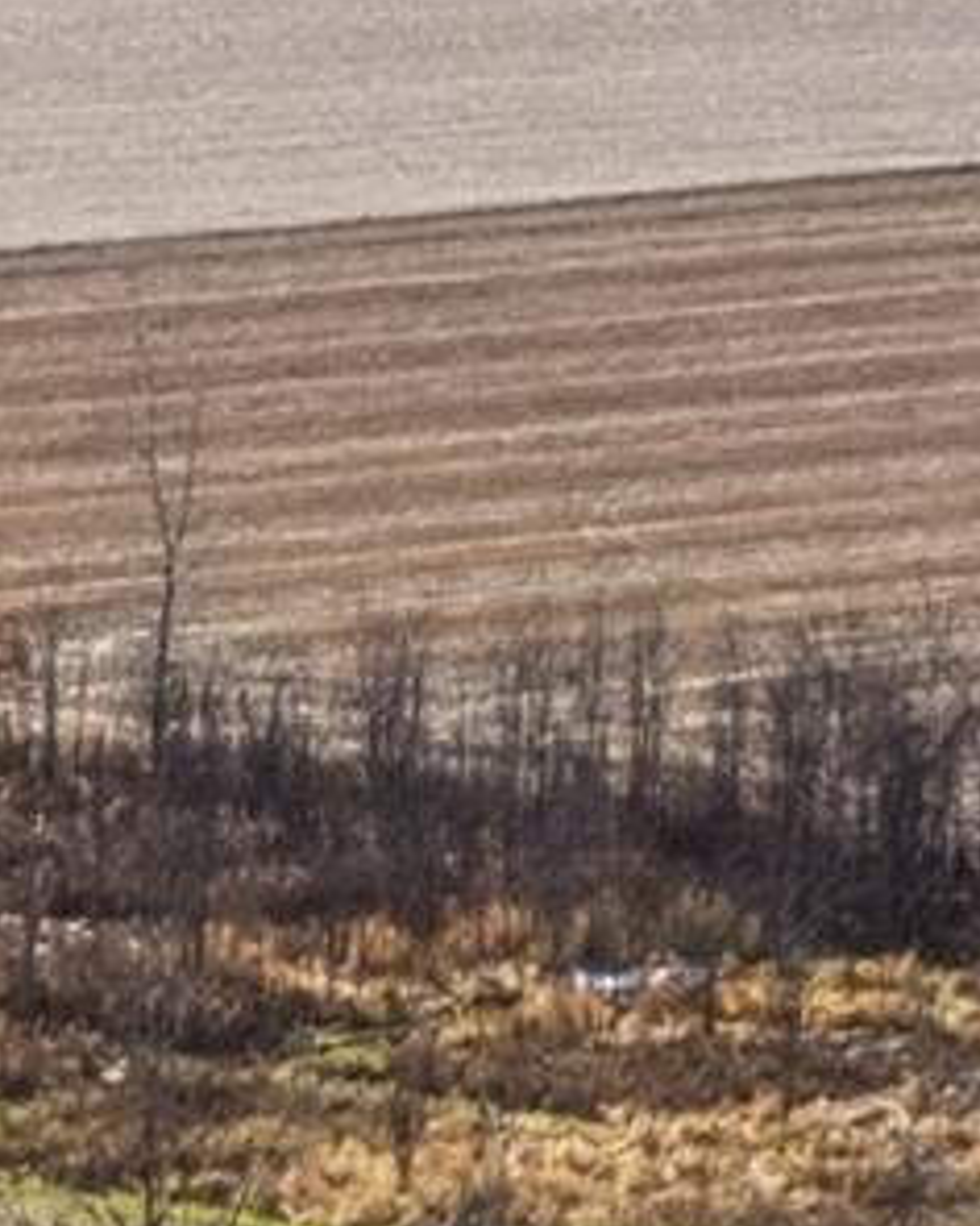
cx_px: -1287
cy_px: 3898
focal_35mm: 267
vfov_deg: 6.5
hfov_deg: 5.6
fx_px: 9680
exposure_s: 1/640
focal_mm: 10.3
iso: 100
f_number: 5.6
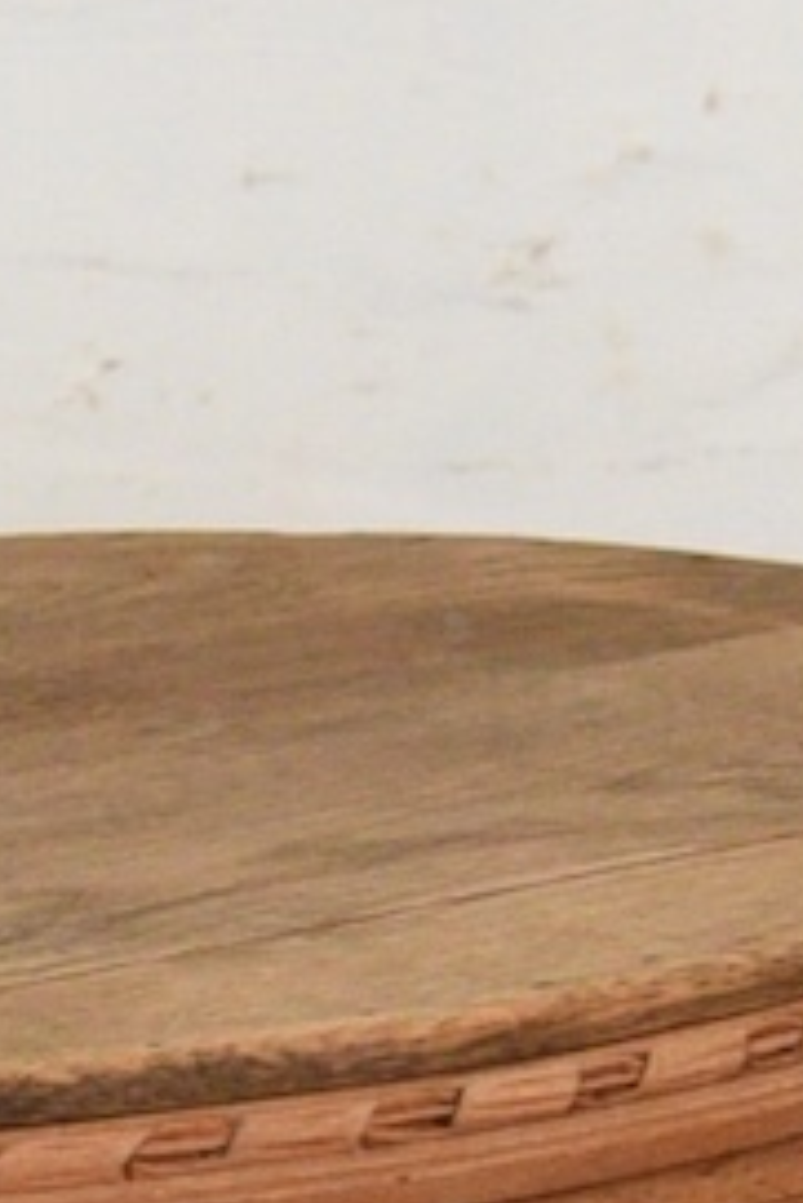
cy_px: 1578
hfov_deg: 4.3
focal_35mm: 318
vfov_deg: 6.4
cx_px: 89
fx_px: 10625
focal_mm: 40
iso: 2200
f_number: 4
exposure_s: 1/40
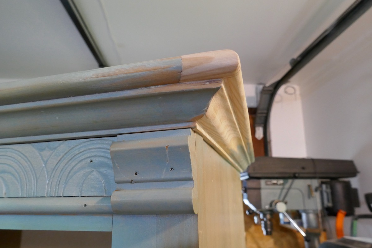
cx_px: 186
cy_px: 124
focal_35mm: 25
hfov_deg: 71.5
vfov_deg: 51.3
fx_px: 258
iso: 1600
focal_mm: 9.1
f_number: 5.6
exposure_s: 1/30
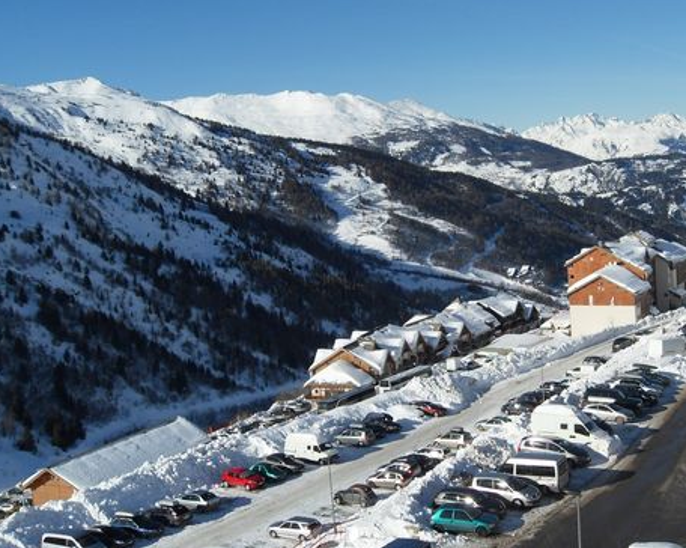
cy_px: 283
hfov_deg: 38.4
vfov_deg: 31.4
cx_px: 448
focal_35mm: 48
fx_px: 974
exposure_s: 1/350
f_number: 8.2
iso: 80
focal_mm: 6.3
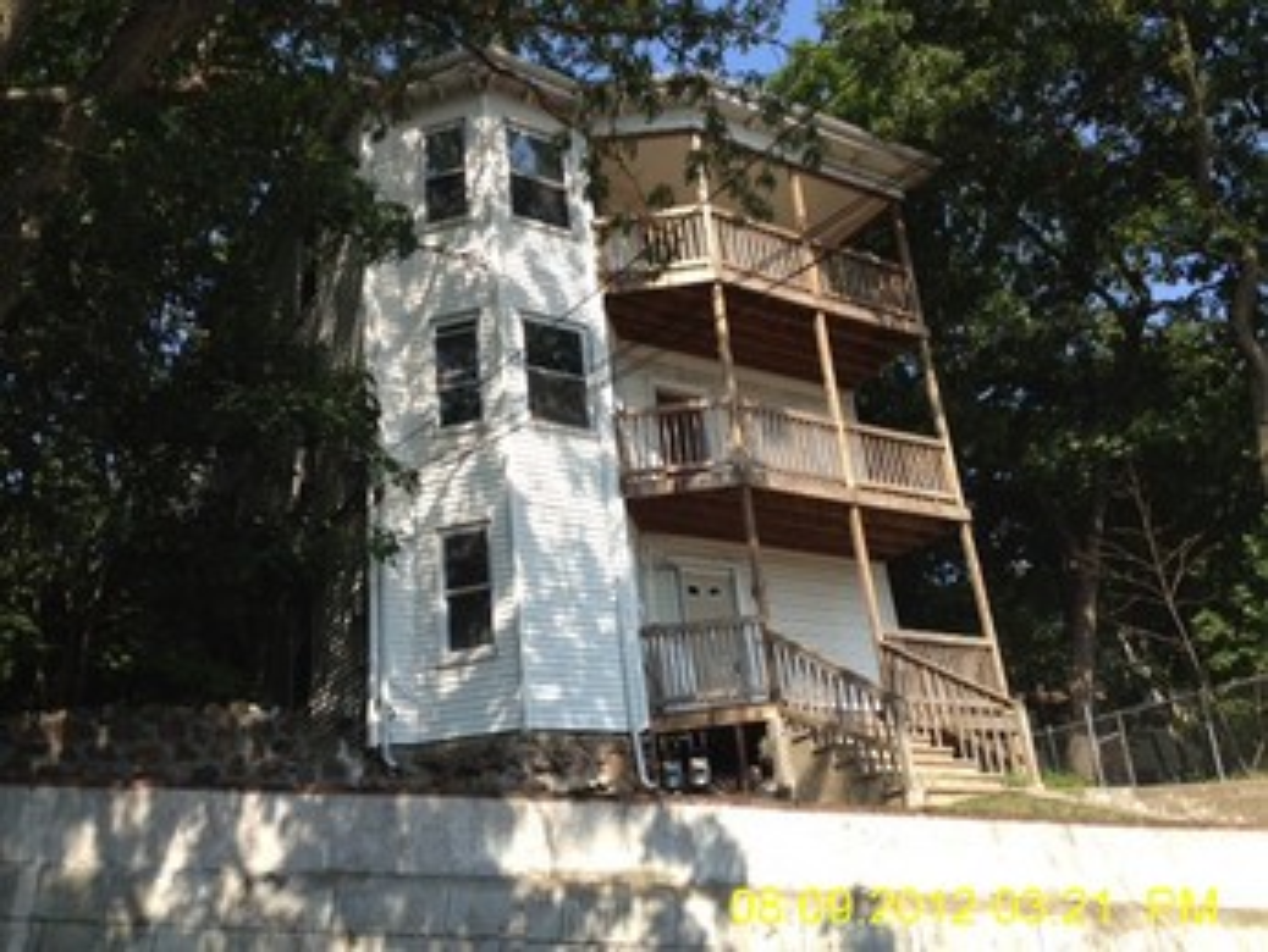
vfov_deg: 40.7
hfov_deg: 52.6
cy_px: 476
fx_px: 1283
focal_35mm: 35
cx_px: 634
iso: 64
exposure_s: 1/849
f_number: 2.4
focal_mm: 4.28
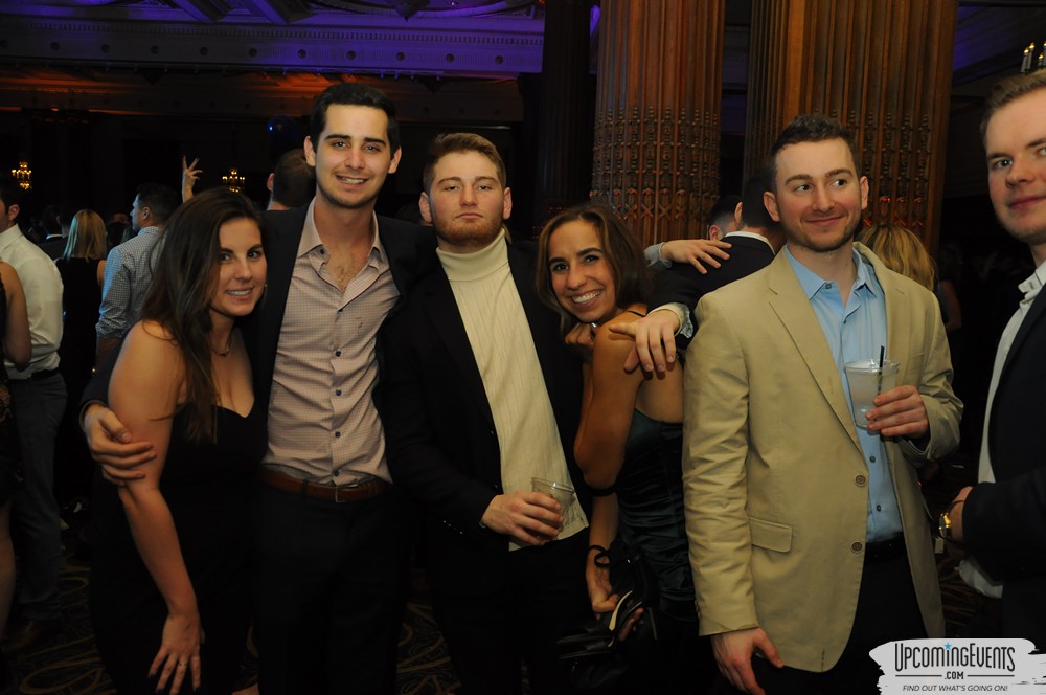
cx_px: 523
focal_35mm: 32
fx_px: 914
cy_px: 348
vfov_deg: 41.6
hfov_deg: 59.6
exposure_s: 1/60
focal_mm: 21
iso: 800
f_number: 4.5
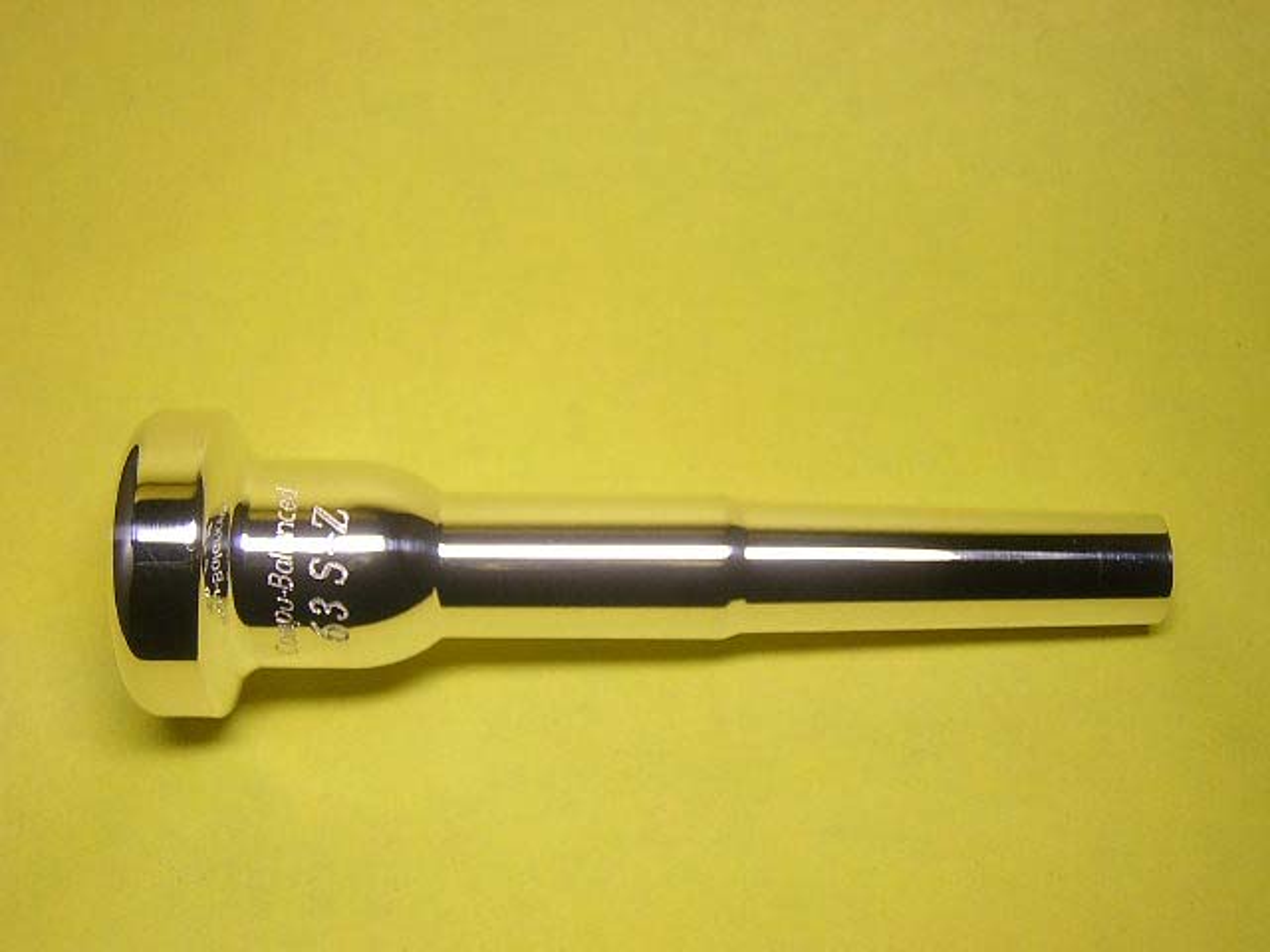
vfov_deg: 28.6
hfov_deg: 37.5
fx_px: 1871
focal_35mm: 51
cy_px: 476
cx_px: 635
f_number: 3.1
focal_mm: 6.6
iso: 100
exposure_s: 1/60.5
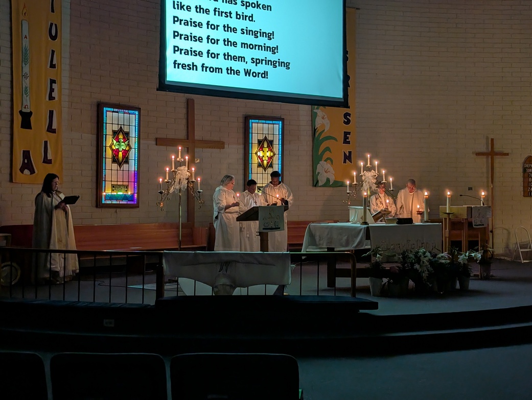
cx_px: 266
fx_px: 754
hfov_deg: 38.9
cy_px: 200
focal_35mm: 49
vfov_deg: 29.8
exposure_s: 1/20
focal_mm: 6.9
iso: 89
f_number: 1.68
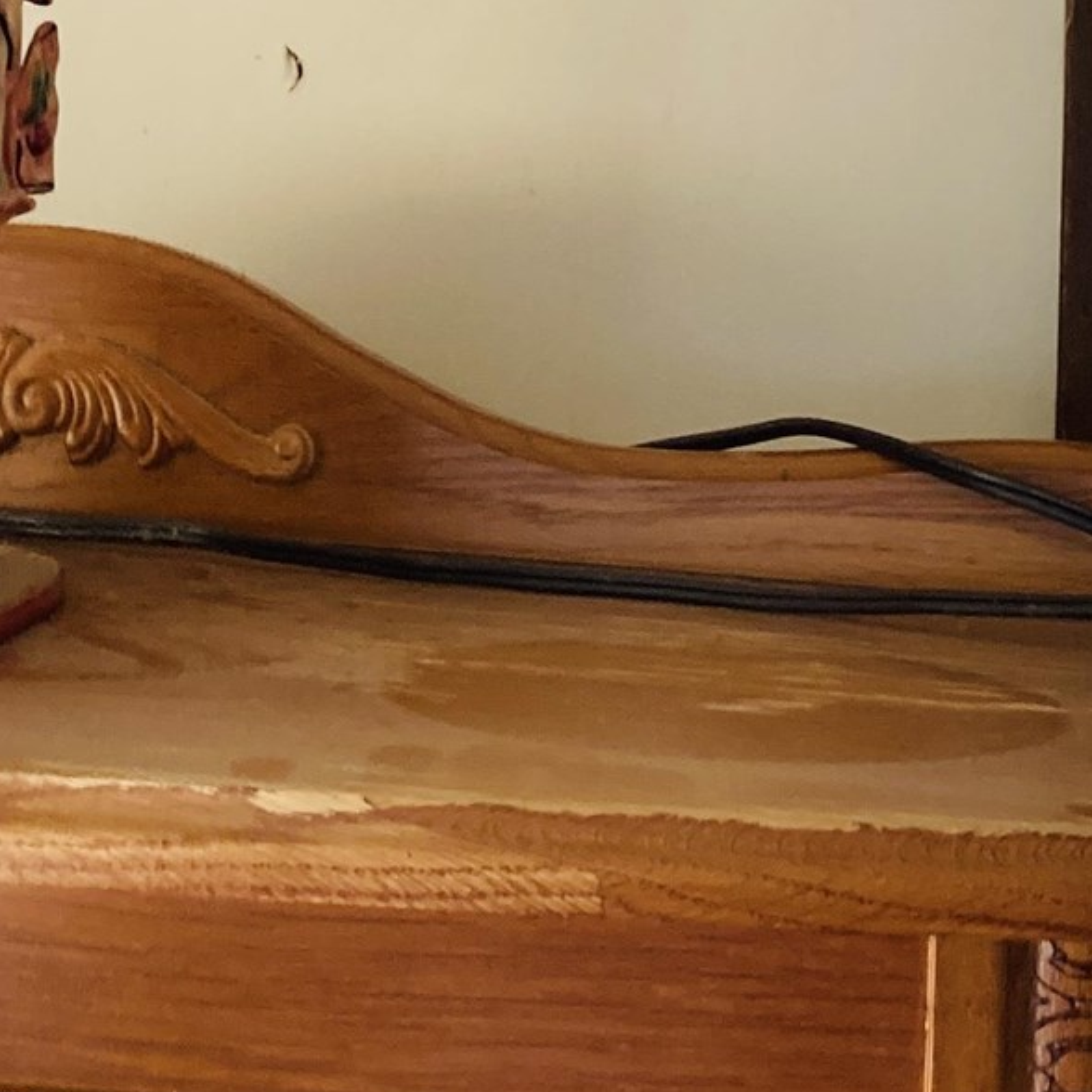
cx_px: 474
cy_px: -17
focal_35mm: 97
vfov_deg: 17.5
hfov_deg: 17.9
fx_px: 3462
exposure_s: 1/60
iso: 125
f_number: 1.8
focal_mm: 3.99
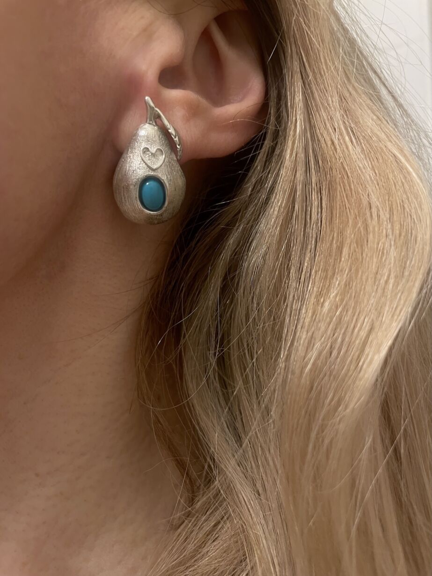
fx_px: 432
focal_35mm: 26
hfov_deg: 53.1
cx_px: 216
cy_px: 288
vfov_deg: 67.3
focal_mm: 4.2
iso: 250
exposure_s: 1/50
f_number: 1.6
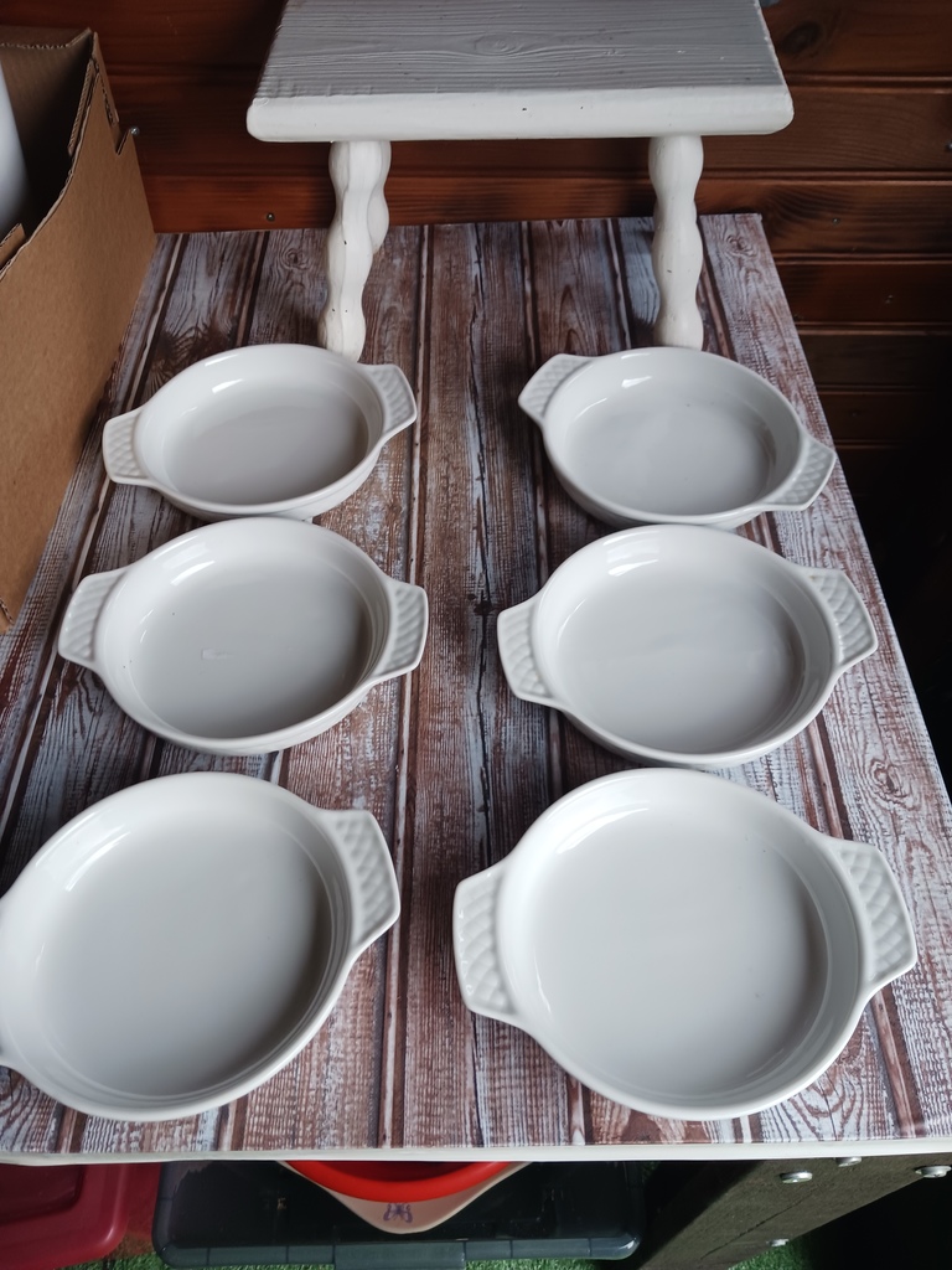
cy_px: 635
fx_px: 990
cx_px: 476
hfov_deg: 51.4
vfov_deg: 65.3
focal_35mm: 27
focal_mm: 4
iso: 125
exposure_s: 1/50
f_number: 1.8
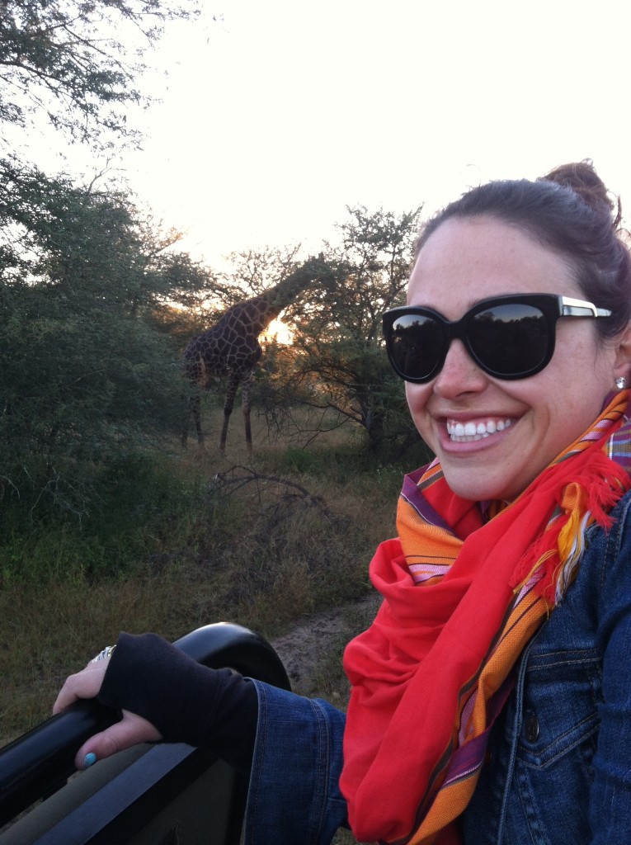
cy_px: 422
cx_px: 316
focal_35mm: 35
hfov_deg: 40.6
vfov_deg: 52.7
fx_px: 853
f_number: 2.8
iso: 80
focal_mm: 3.85
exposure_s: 1/60
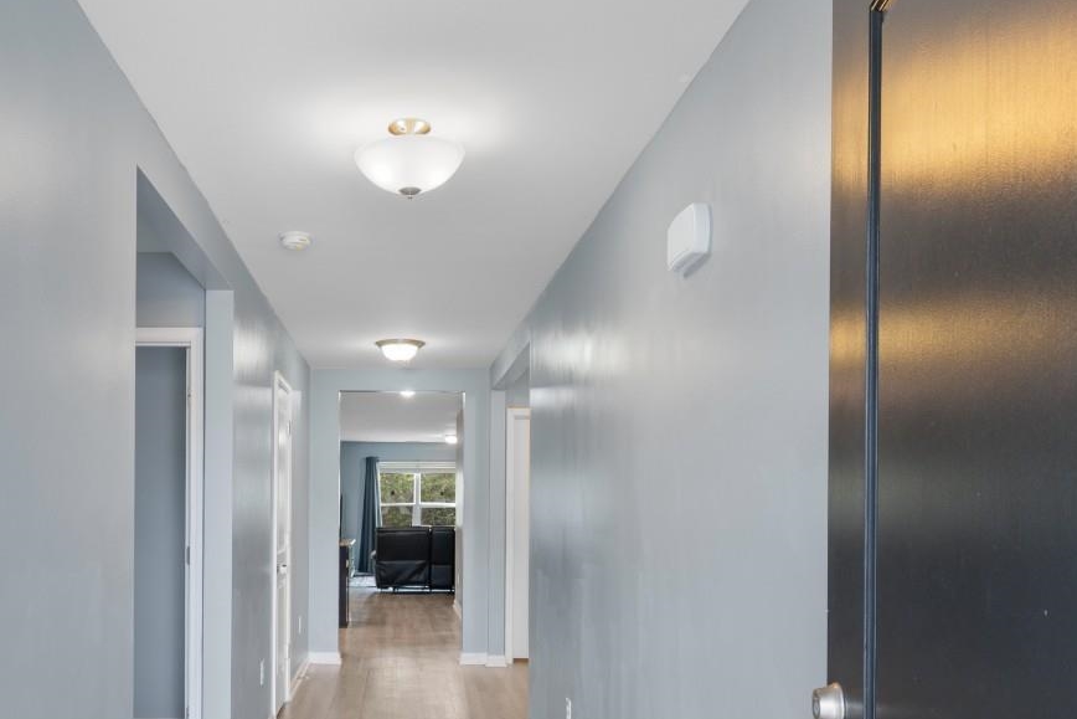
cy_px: 484
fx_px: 838
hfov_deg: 64.3
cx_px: 388
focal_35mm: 28
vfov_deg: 45.7
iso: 100
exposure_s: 1/15
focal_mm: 10
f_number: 4.5
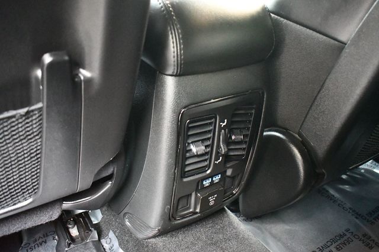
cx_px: 190
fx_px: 326
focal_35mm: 31
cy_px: 126
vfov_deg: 42.3
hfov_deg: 60.3
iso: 12800
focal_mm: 21
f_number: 3.8
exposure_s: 1/40
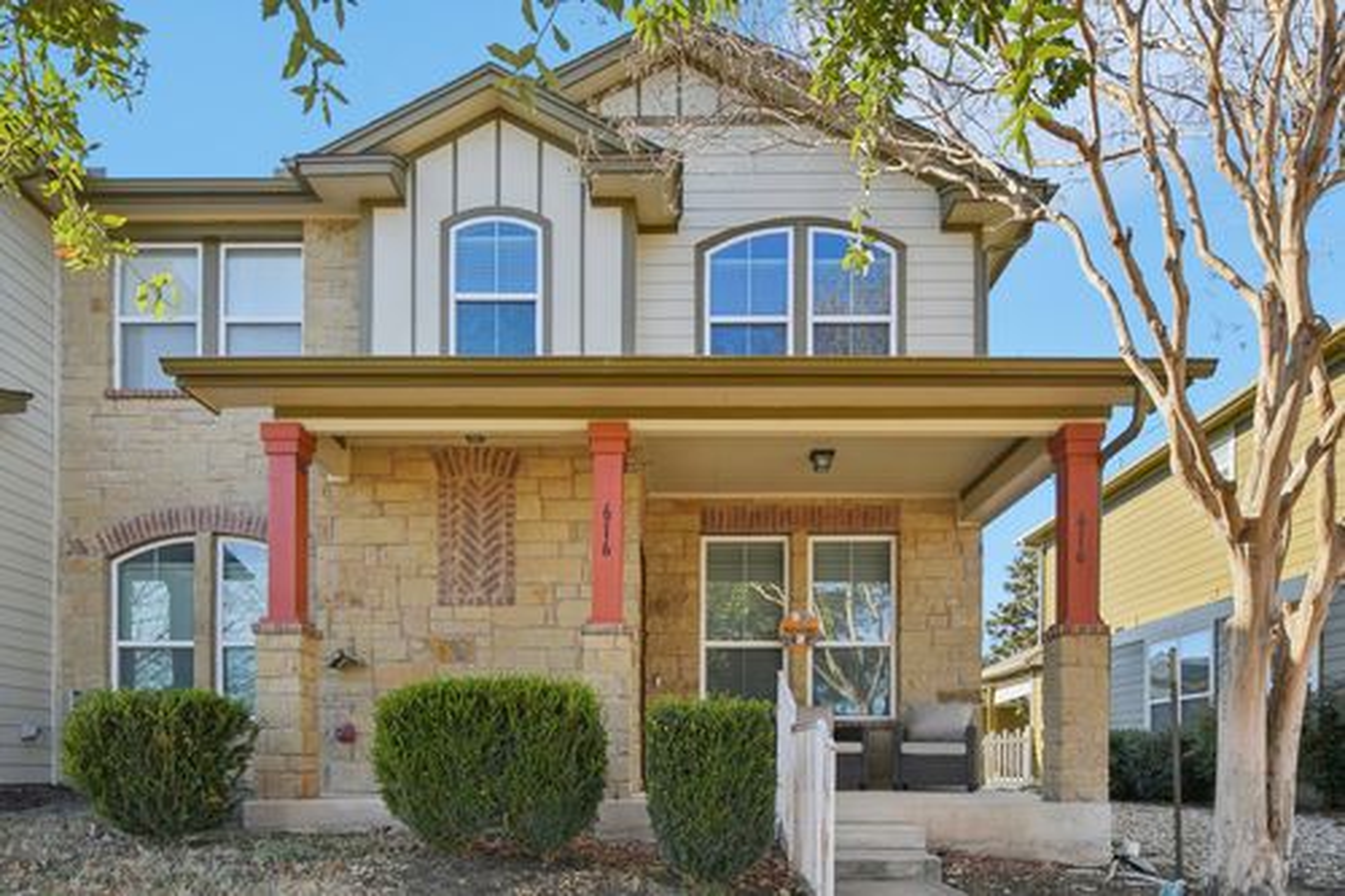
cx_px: 672
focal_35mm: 20
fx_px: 728
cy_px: 448
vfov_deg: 63.2
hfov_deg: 85.4
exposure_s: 1/250
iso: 400
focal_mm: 13
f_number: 8
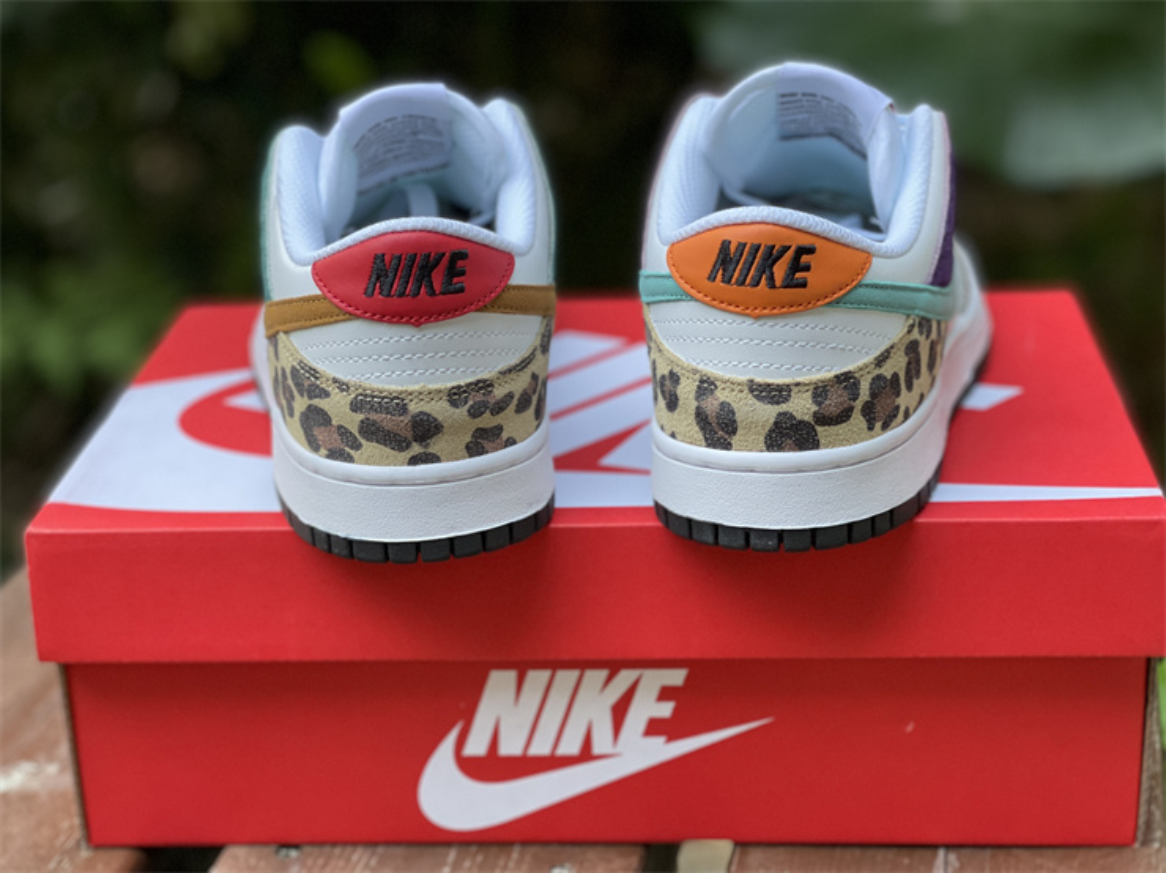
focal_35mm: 64
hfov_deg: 30.3
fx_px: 2154
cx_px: 583
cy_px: 436
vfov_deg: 22.9
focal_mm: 7.5
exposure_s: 1/121
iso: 125
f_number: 2.2
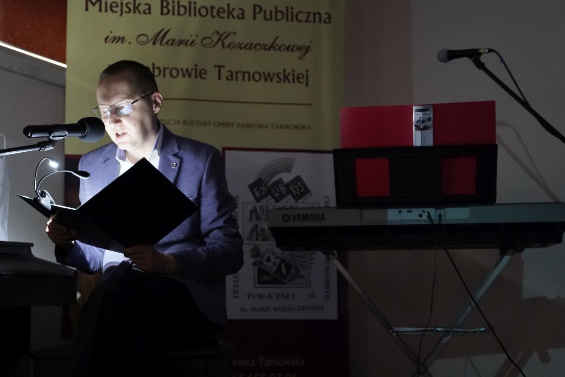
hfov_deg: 31.8
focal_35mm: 63
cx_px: 219
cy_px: 191
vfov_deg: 21.6
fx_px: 989
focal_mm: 48
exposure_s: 1/30
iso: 12800
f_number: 2.8
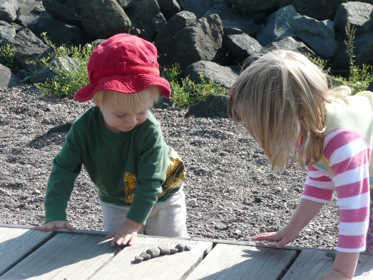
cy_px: 140
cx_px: 186
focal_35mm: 119
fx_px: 1282
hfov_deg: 16.6
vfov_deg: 12.5
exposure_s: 1/250
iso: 100
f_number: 4.7
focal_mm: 19.5
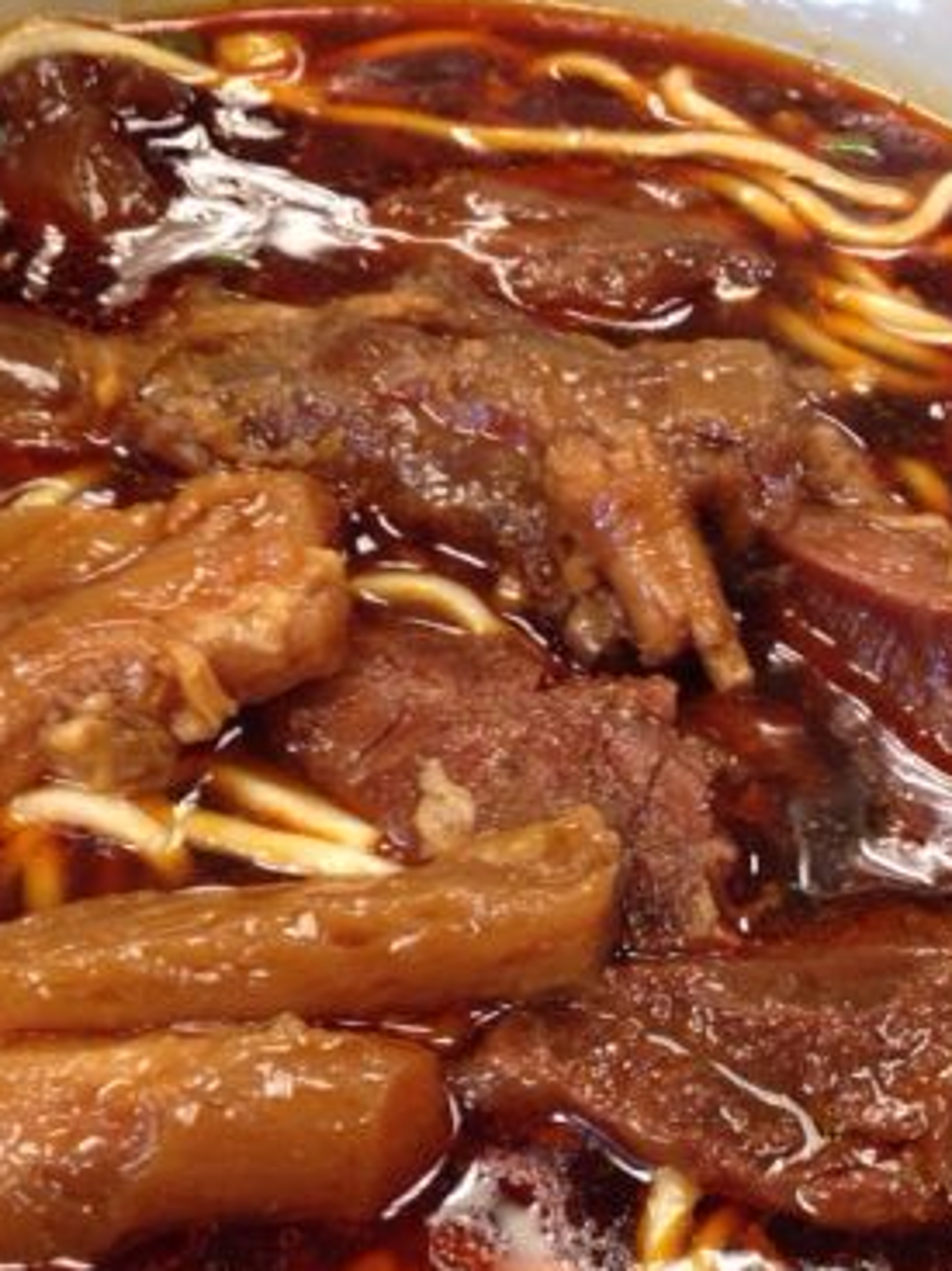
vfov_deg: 30.7
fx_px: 2311
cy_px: 663
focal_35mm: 63
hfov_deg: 23.2
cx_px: 575
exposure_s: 1/20
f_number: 2.4
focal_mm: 4.12
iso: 80
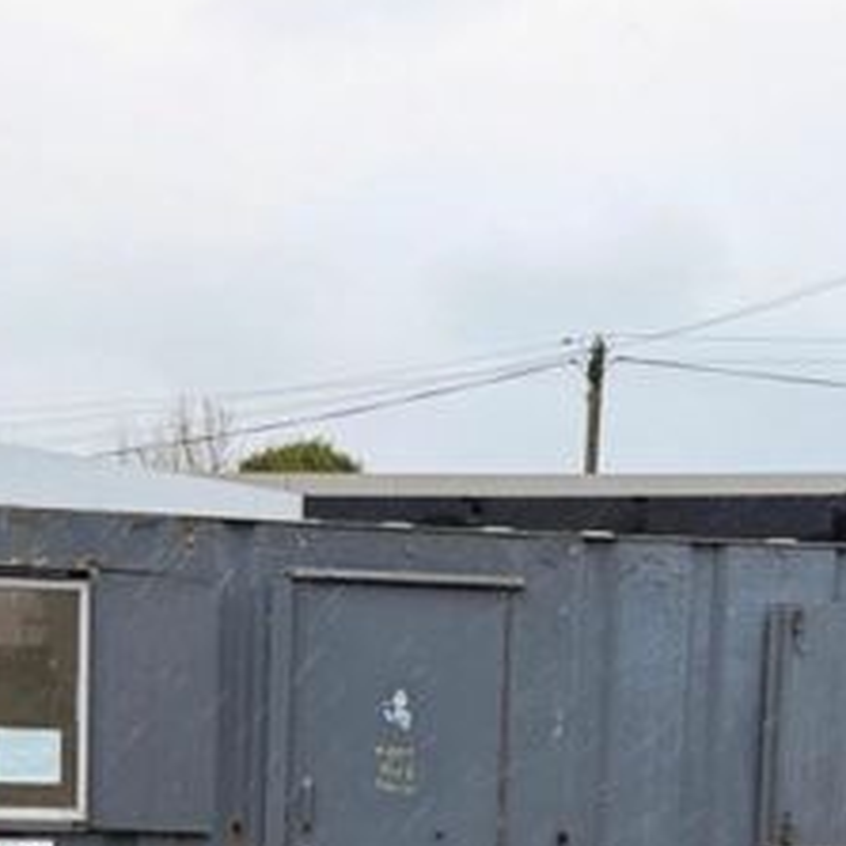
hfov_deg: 30.0
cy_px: 816
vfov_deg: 28.5
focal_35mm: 57
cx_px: 482
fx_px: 1576
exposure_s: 1/196
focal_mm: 6.76
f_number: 1.78
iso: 80
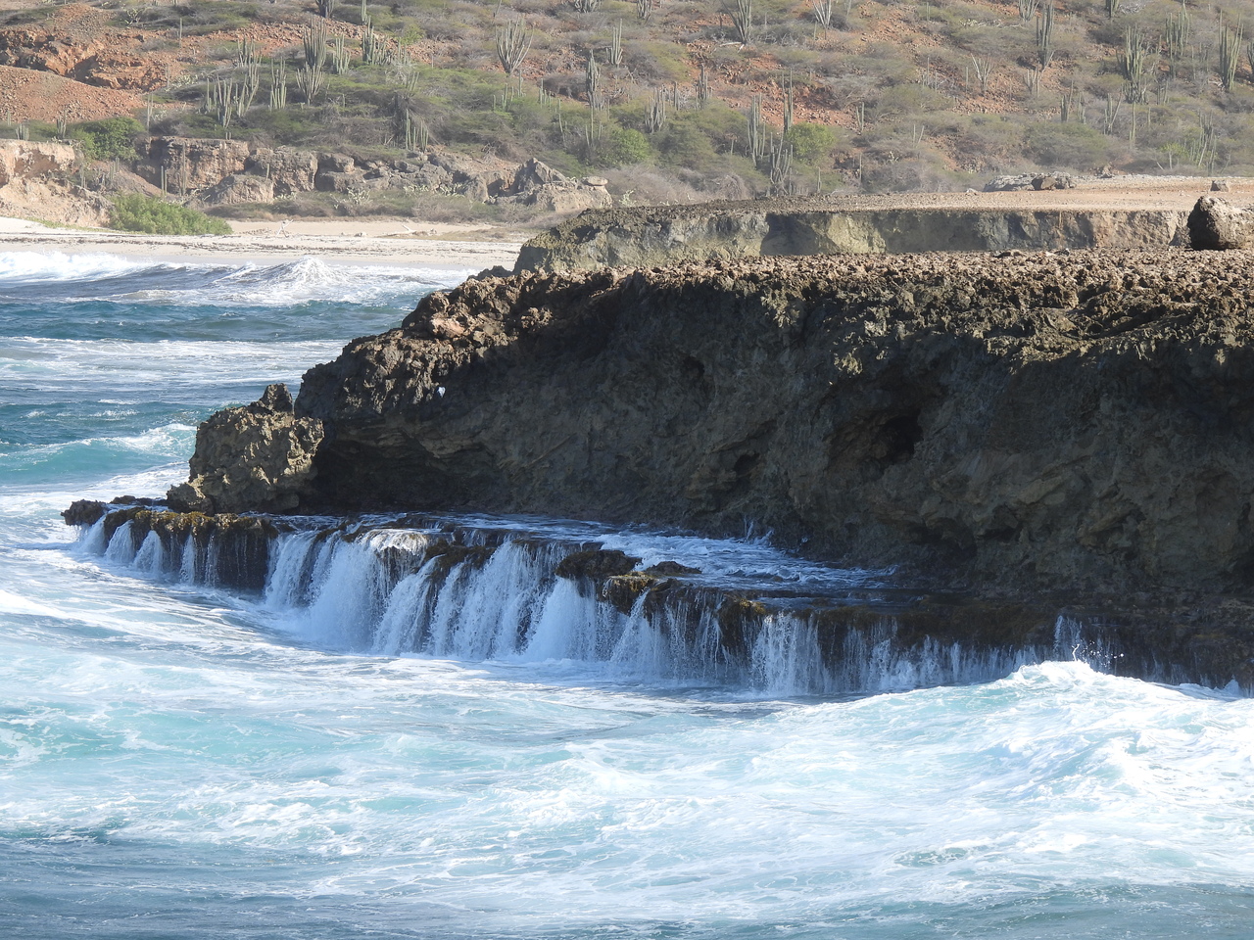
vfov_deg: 7.4
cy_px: 470
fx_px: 7245
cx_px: 627
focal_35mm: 200
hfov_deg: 9.9
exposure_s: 1/400
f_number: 4.5
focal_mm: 35.7
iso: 100
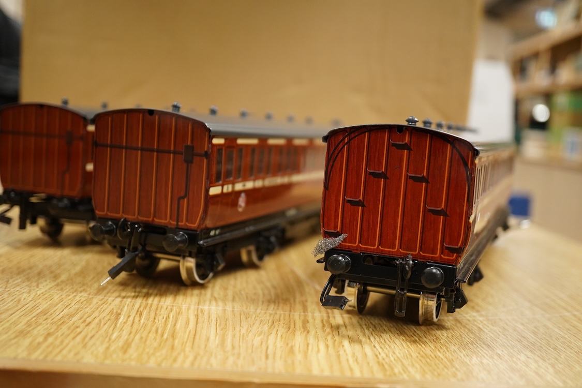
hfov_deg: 43.6
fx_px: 727
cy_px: 194
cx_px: 291
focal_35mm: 45
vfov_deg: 29.9
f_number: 5
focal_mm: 30
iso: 2000
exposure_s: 1/200
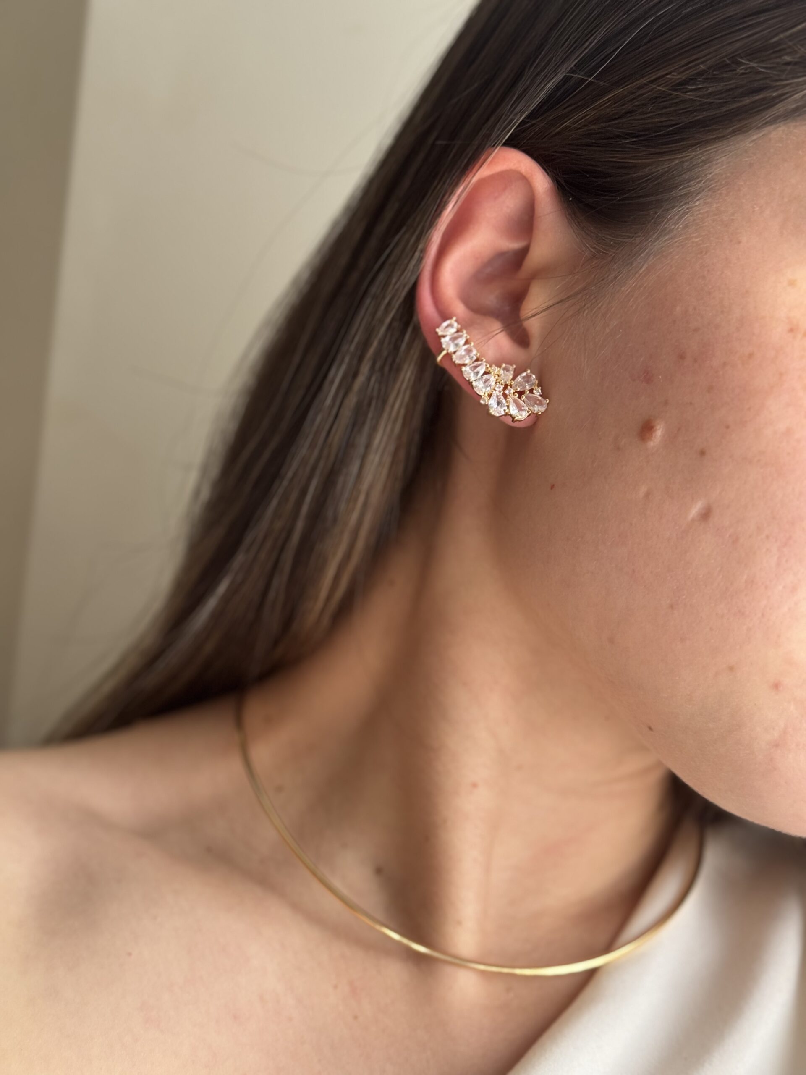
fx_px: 1490
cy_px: 538
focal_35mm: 48
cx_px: 403
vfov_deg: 39.7
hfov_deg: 30.3
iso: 100
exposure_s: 1/114
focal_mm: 6.76
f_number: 1.78
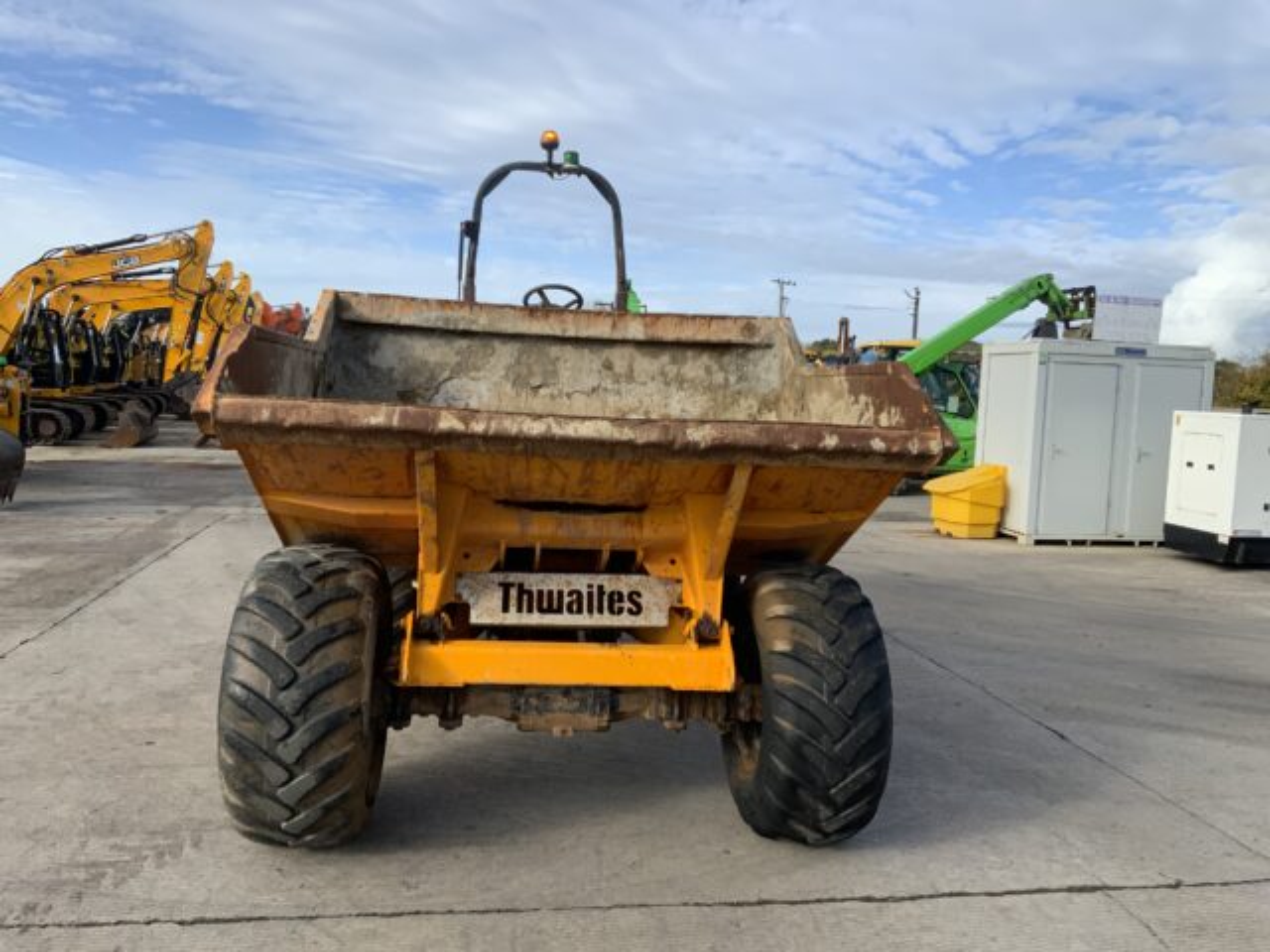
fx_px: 1064
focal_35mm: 29
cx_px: 635
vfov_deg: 48.2
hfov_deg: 61.7
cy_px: 476
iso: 16
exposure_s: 1/1250
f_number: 1.8
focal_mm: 3
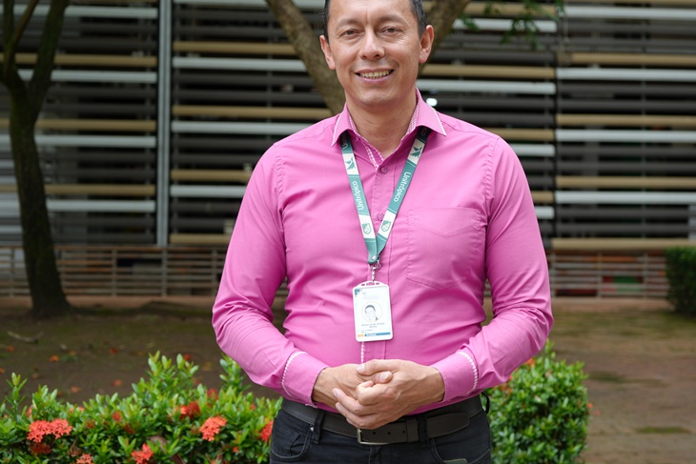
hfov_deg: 30.5
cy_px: 195
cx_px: 386
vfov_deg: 20.6
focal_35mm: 66
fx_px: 1276
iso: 200
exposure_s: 1/160
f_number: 5
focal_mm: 55
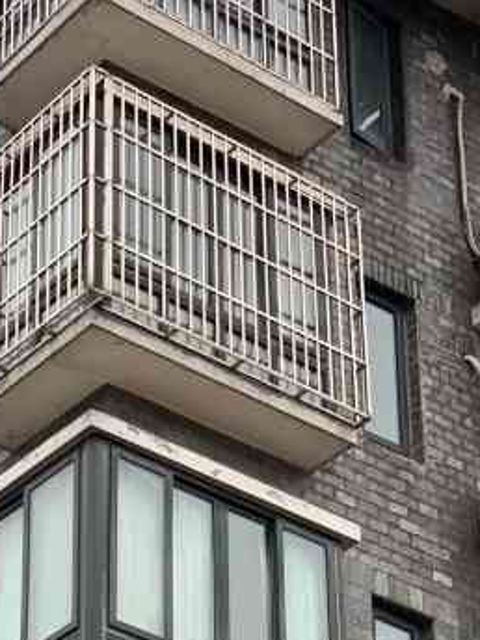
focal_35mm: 141
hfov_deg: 10.5
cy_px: 687
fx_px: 2607
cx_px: 61
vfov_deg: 13.7
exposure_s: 1/122
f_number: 2.4
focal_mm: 6
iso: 80
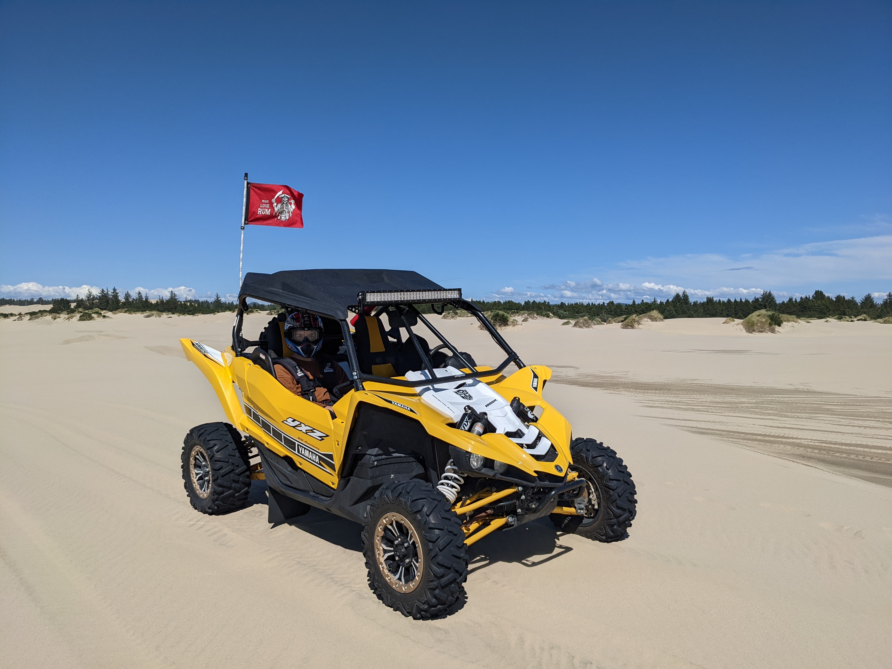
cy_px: 334
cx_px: 446
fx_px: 696
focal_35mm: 27
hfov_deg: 65.3
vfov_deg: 51.4
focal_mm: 4.38
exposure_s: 1/11765
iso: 64
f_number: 1.73
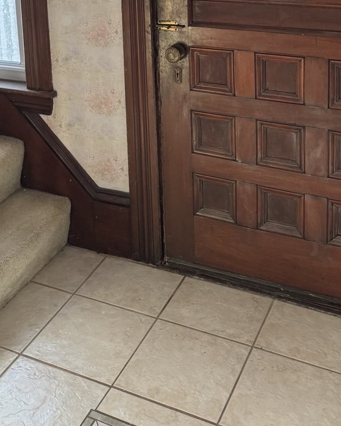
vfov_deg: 32.3
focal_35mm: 53
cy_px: -9
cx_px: 114
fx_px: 669
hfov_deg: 28.4
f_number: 1.78
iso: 200
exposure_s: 1/121
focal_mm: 6.76
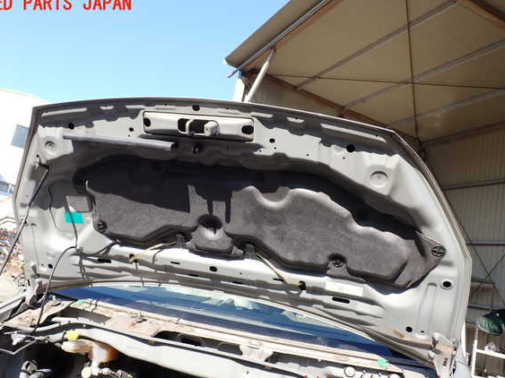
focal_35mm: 32
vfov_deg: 44.1
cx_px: 238
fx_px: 467
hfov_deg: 56.8
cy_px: 194
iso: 100
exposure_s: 1/400
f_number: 3.2
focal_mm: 5.4
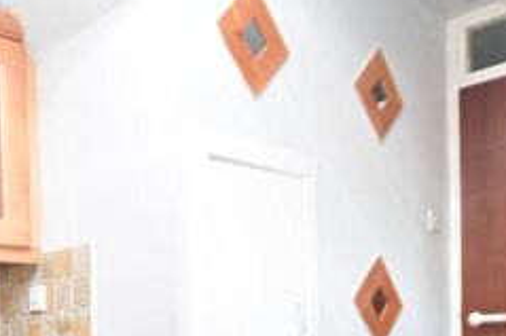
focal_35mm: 44
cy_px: 358
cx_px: 76
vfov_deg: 28.1
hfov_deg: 41.8
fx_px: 618
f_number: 3.5
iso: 100
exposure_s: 1/4
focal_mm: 10
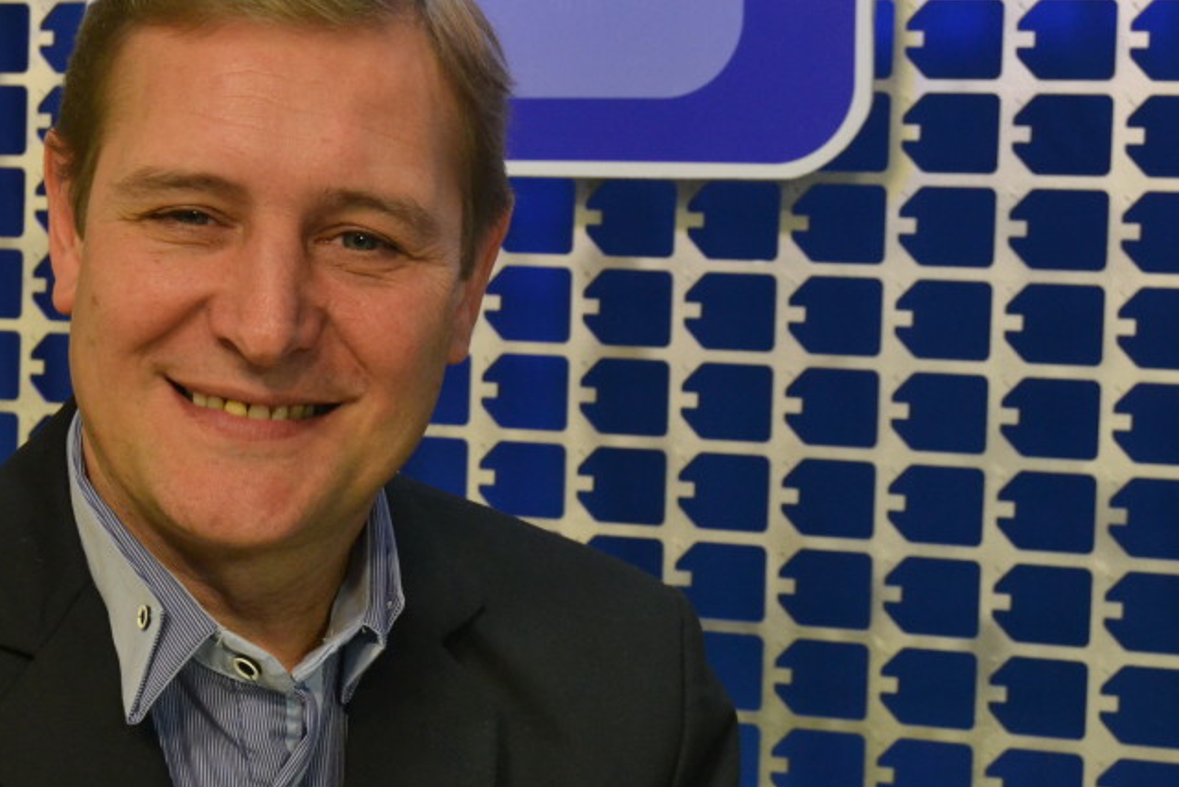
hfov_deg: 22.2
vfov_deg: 15.0
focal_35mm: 91
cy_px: 481
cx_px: 340
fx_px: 2981
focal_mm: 38
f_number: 6.3
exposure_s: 1/80
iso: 1600
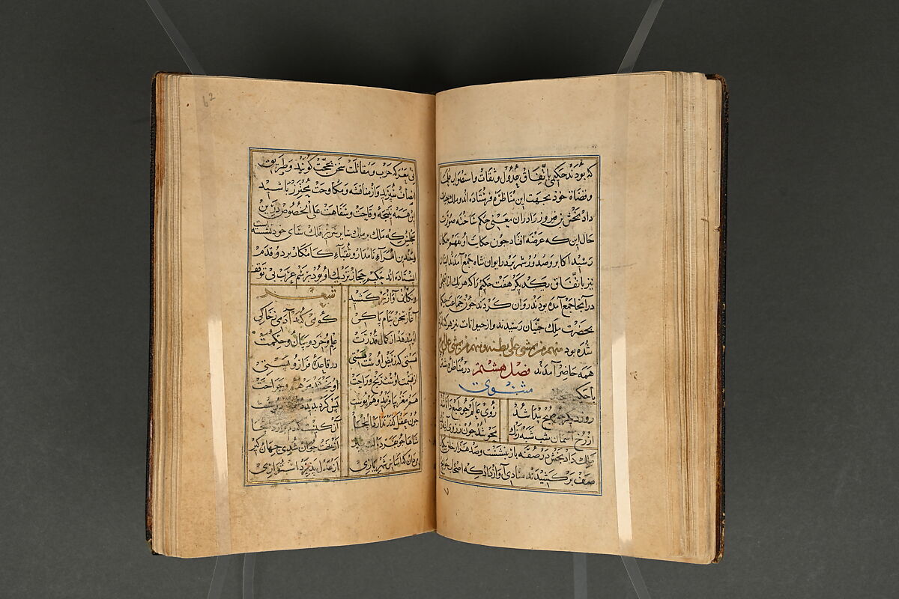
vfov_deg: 23.8
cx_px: 450
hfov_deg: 35.1
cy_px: 300
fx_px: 1423
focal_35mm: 57
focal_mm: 57
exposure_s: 1/30
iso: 250
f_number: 13
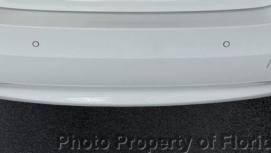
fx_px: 446
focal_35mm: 62
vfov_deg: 17.4
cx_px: 126
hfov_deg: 33.8
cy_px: -79
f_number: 1.78
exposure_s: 1/1901
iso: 80
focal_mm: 6.76
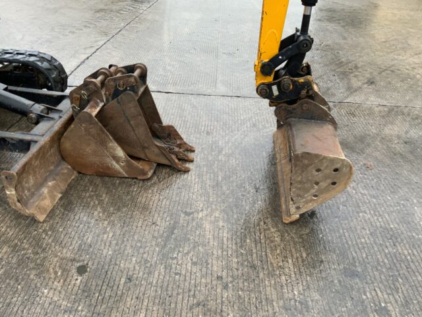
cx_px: 211
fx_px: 354
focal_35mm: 29
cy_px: 158
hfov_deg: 61.7
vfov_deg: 48.2
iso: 64
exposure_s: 1/103
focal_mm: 3
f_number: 1.8
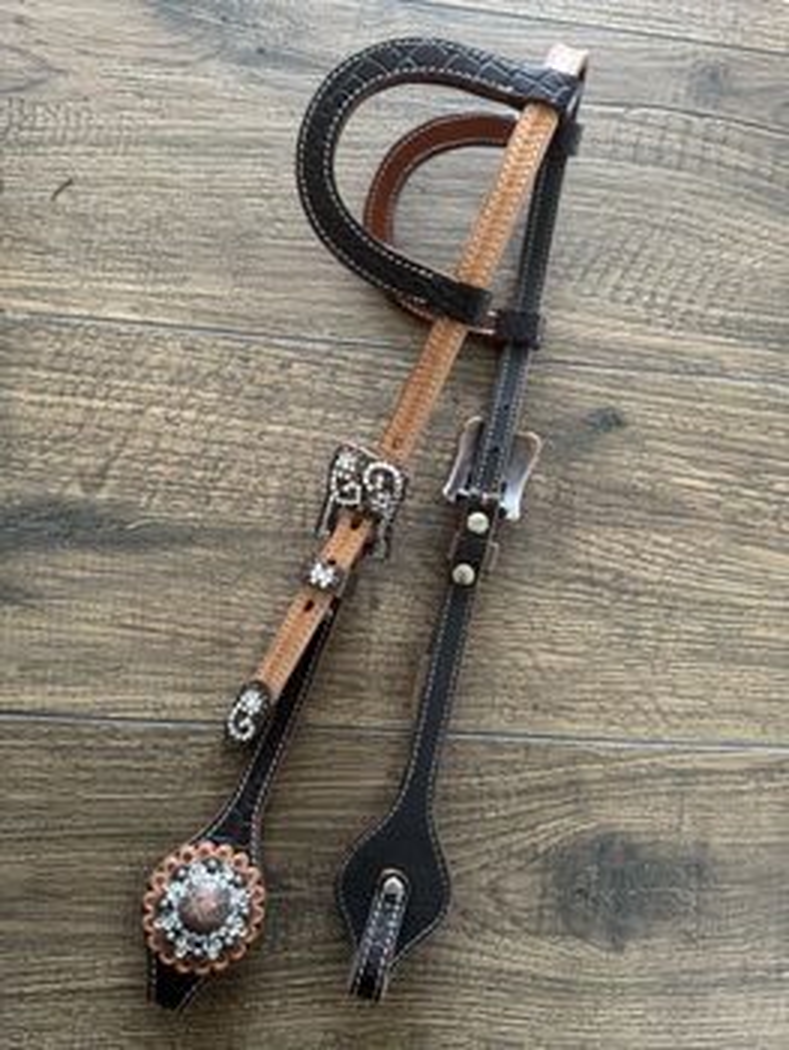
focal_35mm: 24
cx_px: 394
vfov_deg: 71.6
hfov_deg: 56.9
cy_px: 525
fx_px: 728
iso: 800
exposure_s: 1/55
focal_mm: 6.76
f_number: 1.78
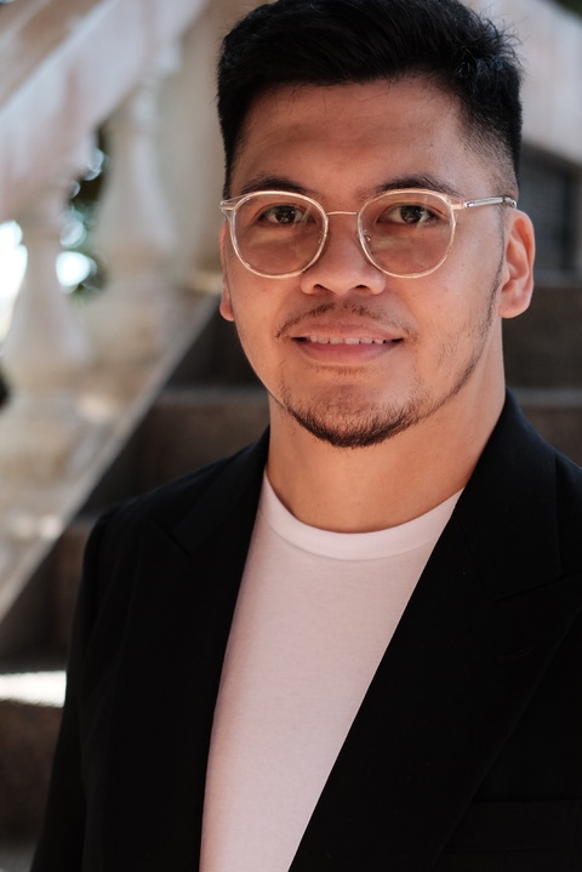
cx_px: 381
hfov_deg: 17.0
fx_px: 1938
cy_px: 580
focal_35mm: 80
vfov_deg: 25.2
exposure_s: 1/500
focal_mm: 35
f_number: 2
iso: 640
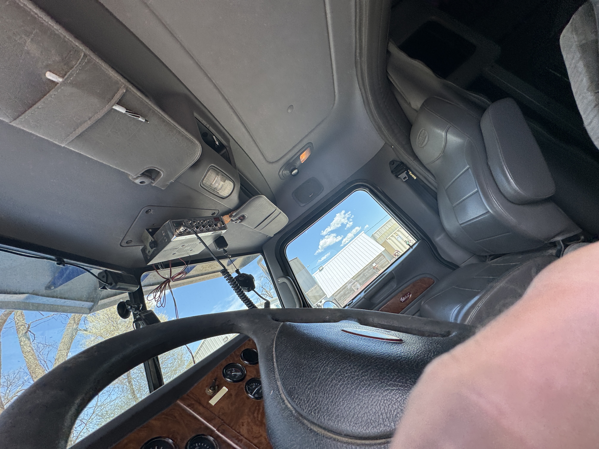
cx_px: 300
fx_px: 242
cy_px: 224
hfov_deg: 102.1
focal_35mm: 14
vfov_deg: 85.7
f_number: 2.2
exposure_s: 1/224
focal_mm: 2.22
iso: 40
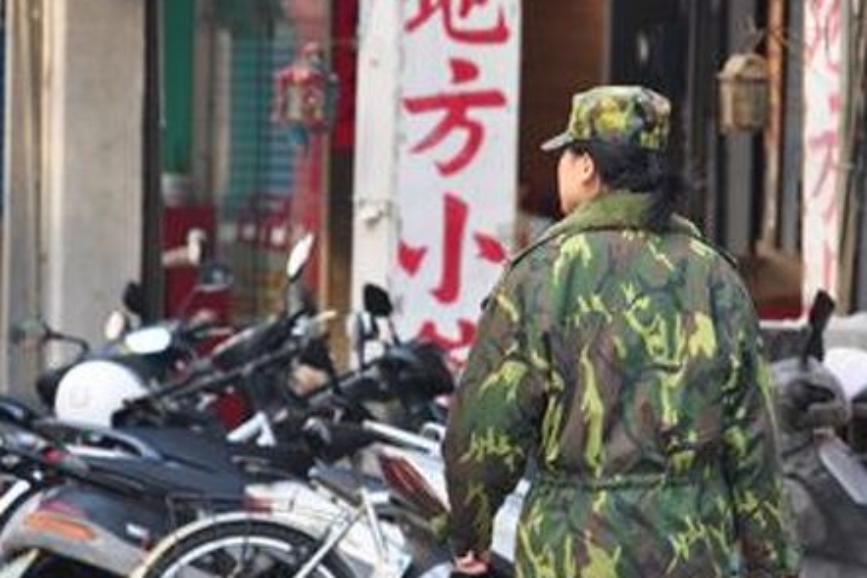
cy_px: 283
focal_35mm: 396
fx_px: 9540
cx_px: 541
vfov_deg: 3.5
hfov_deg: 5.2
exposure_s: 1/125
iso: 400
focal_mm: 180
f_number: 6
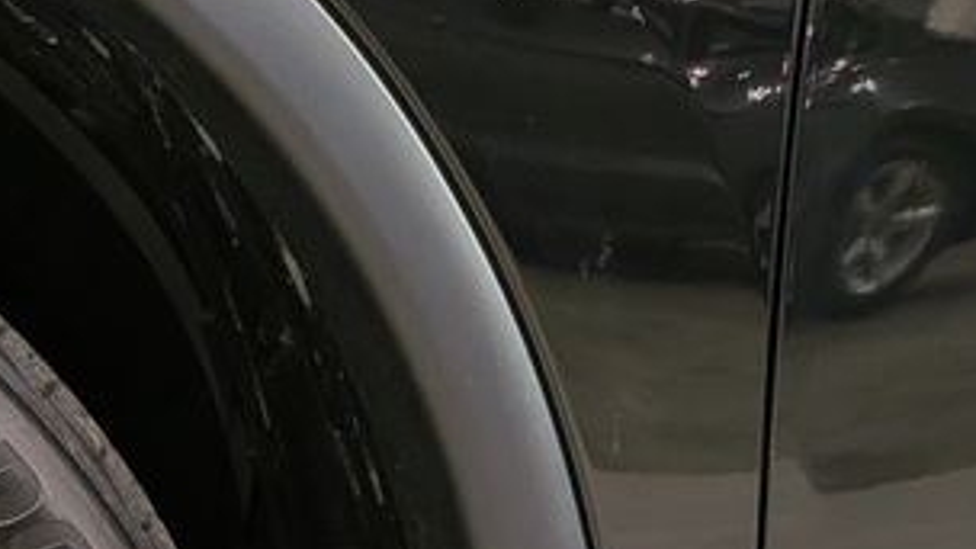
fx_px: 2277
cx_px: -632
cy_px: 1008
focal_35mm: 88
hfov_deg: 19.7
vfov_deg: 12.5
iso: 227
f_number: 1.7
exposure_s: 1/60
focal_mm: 4.53
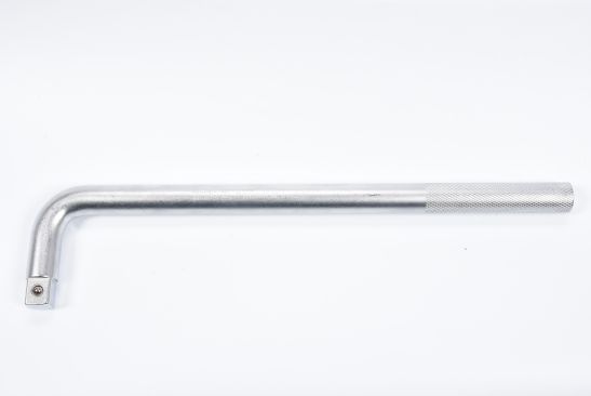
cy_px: 198
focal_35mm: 52
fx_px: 863
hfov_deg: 37.8
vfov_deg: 25.8
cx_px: 296
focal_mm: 35
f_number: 14
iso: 250
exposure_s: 1/125
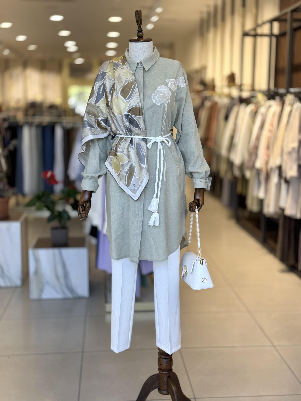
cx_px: 150
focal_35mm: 48
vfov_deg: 39.7
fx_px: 557
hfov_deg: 30.3
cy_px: 200
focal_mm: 6.76
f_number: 1.78
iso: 50
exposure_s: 1/205
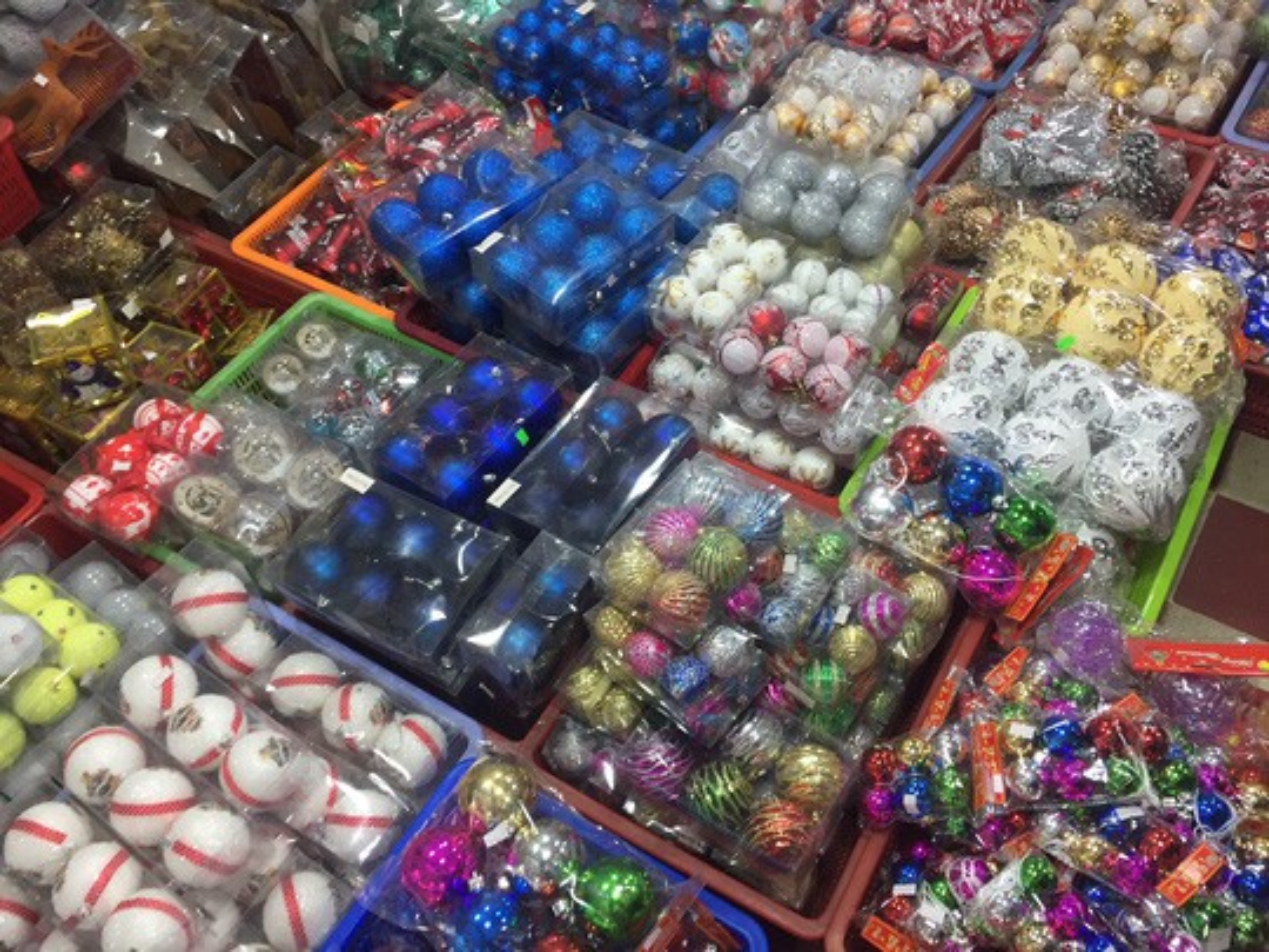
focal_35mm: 29
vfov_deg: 48.2
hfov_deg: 61.7
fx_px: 1063
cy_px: 476
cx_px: 634
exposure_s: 1/33
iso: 40
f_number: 2.2
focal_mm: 4.15
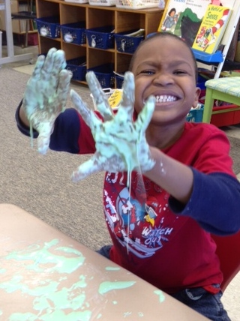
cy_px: 160
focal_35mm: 33
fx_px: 306
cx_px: 120
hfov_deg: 42.9
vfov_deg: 55.4
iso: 80
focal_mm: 4.12
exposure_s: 1/20
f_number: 2.4
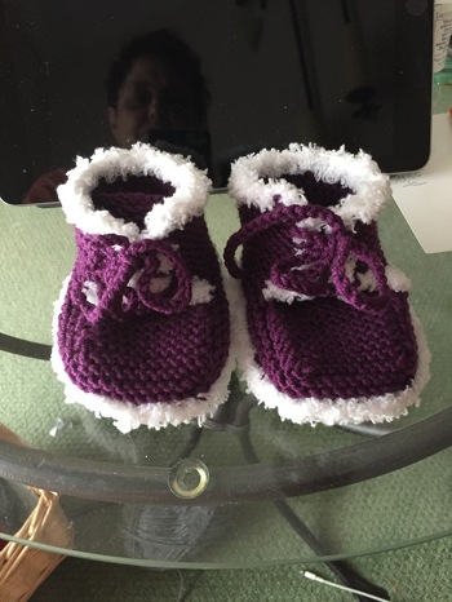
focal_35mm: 29
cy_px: 301
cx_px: 226
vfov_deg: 61.6
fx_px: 504
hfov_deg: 48.3
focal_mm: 4.15
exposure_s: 1/25
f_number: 2.2
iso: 250
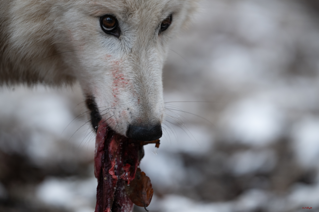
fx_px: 3544
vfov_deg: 3.4
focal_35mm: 400
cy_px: 106
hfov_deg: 5.2
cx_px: 160
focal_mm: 400
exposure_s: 1/1250
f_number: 3.2
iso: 1250
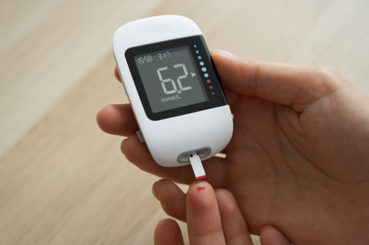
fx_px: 594
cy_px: 122
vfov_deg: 23.3
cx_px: 184
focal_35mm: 58
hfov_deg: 34.5
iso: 640
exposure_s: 1/250
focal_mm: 58
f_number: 3.5
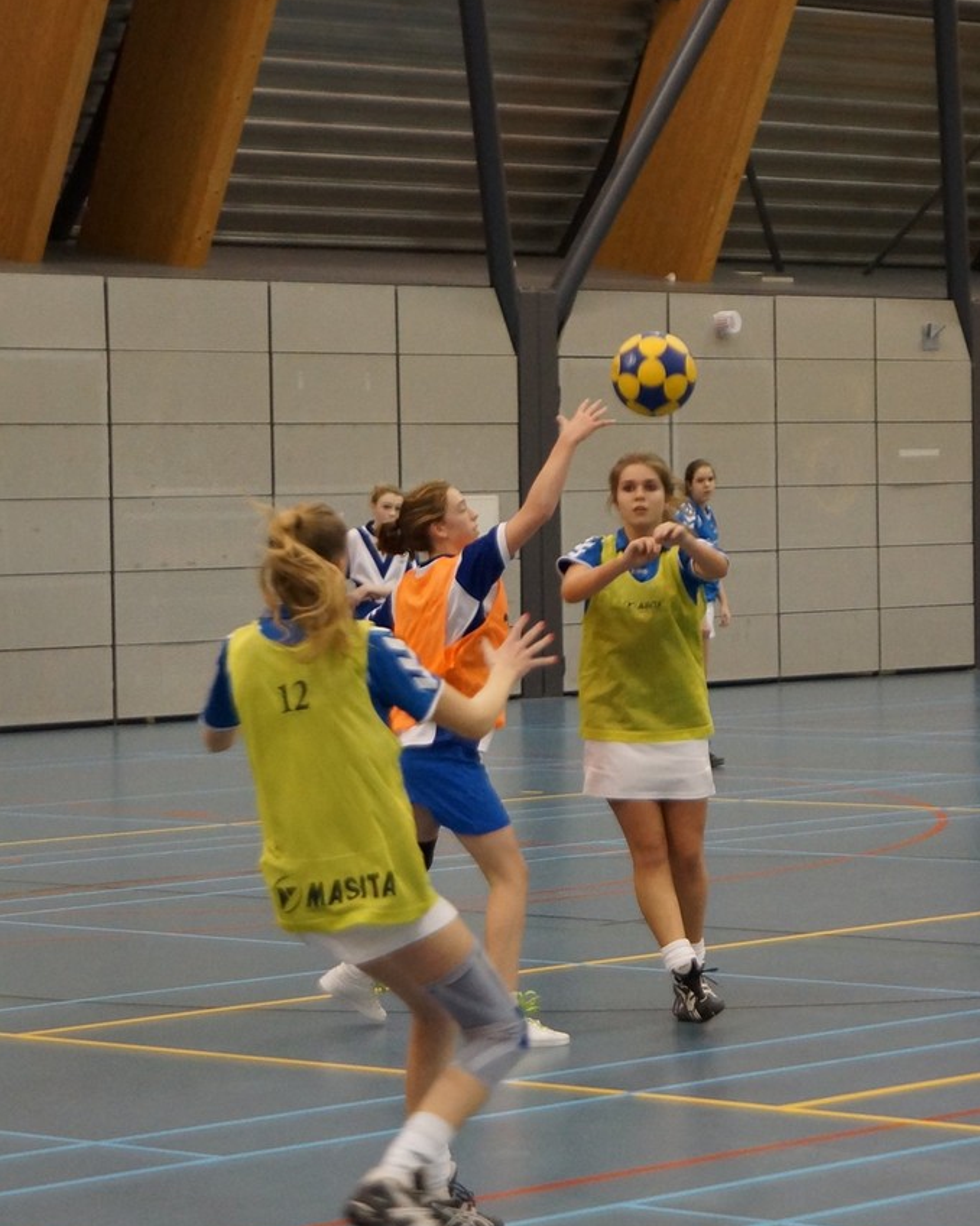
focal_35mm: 85
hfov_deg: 18.1
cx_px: 491
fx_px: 3083
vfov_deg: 22.5
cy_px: 710
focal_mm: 50
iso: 1000
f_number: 2.8
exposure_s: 1/200
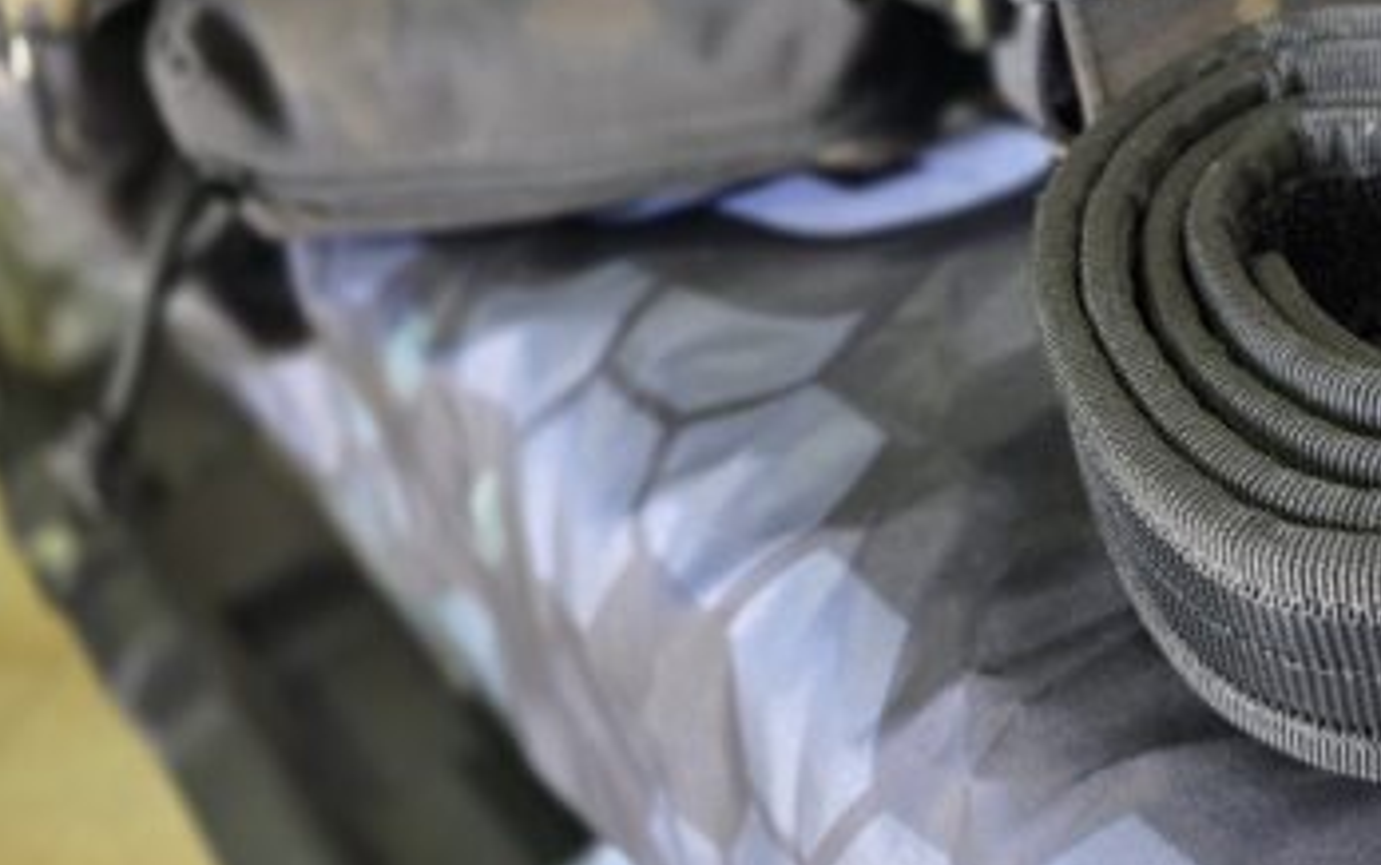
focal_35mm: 42
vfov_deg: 30.0
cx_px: 1183
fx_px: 1582
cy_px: 202
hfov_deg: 43.9
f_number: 1.7
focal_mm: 6.3
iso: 400
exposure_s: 1/120
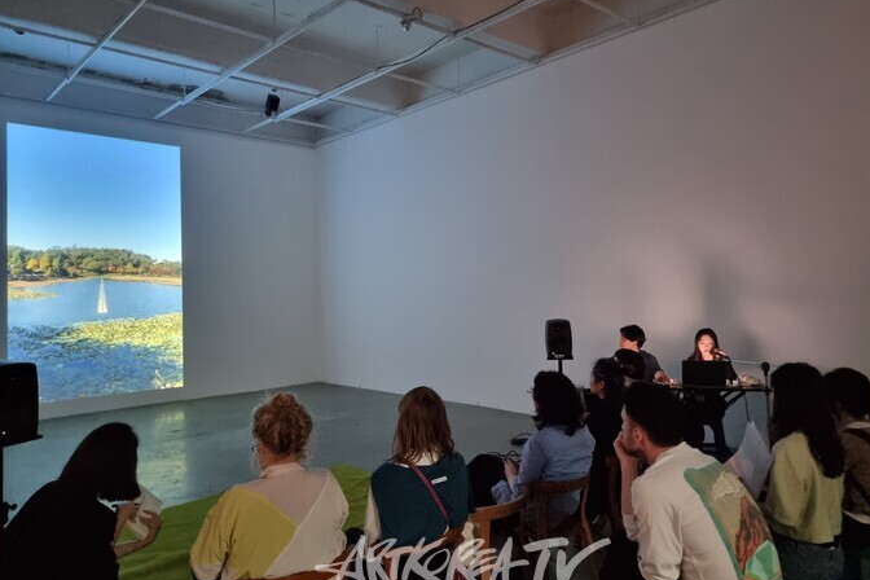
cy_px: 273
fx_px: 628
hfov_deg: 69.4
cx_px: 443
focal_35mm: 26
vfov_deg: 49.5
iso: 1600
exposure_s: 1/24
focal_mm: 6.7
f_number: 1.8
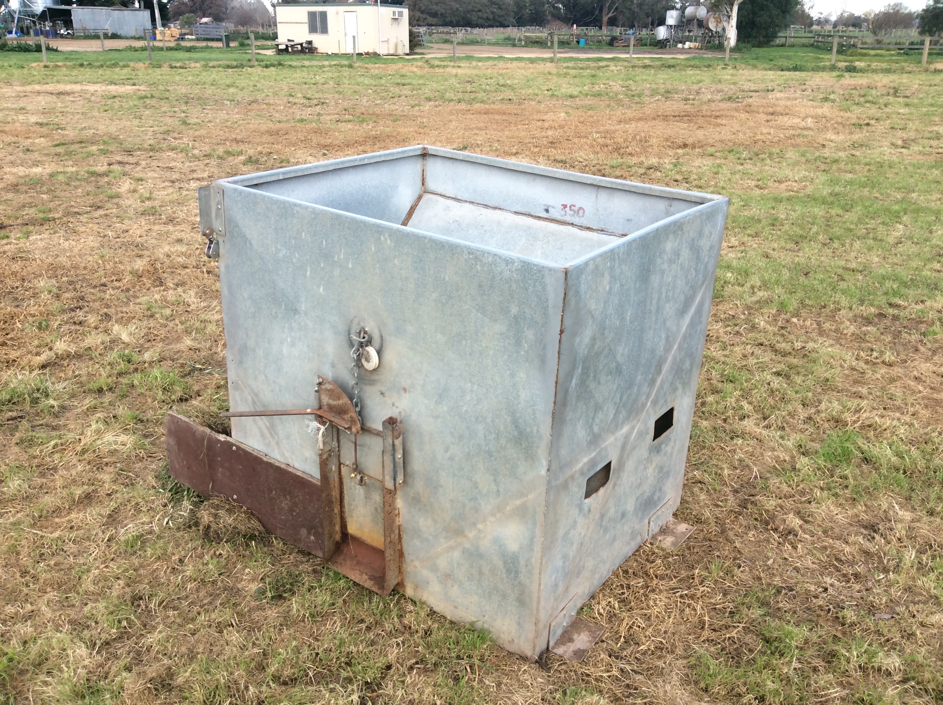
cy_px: 352
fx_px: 870
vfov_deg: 44.1
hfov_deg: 56.9
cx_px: 472
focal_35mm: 32
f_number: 2.4
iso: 32
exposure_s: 1/357
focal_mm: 3.3
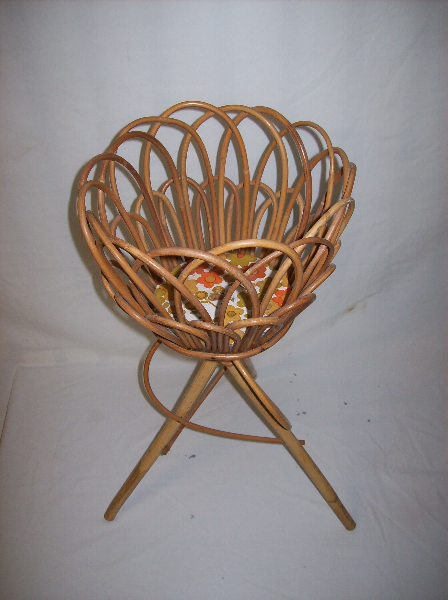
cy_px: 300
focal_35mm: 36
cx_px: 224
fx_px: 623
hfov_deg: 39.6
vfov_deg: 51.4
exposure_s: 1/64
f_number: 2.7
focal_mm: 6
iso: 80
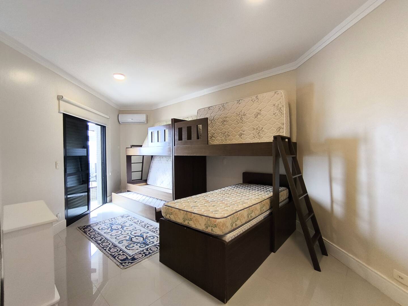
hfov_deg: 94.5
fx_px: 189
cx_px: 204
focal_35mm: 16
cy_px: 153
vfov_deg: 78.1
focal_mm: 1.65
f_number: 2.2
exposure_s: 1/60
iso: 100
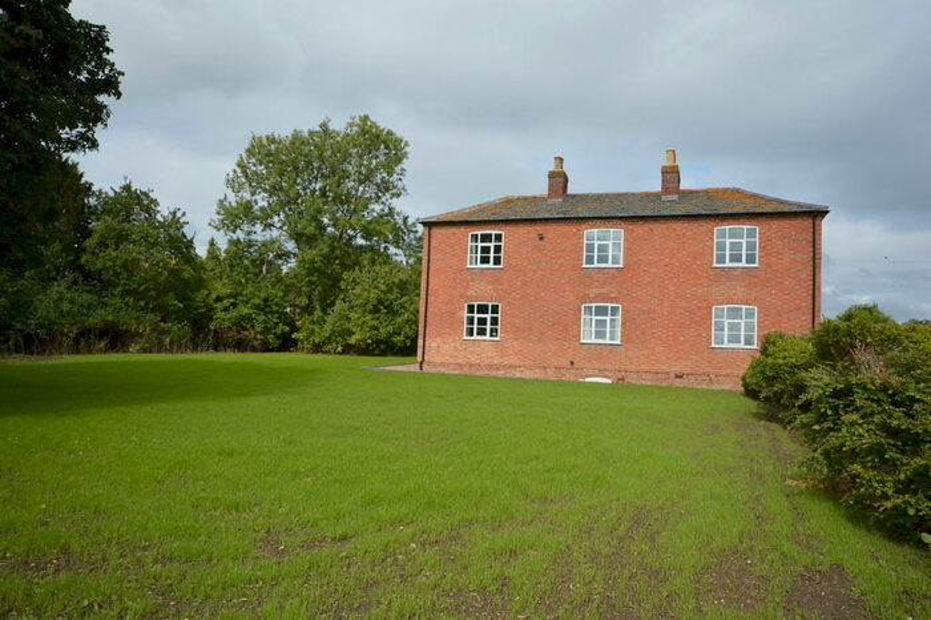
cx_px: 466
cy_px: 310
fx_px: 659
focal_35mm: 26
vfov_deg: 50.4
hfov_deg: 70.5
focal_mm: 17
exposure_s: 1/200
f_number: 7.1
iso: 100
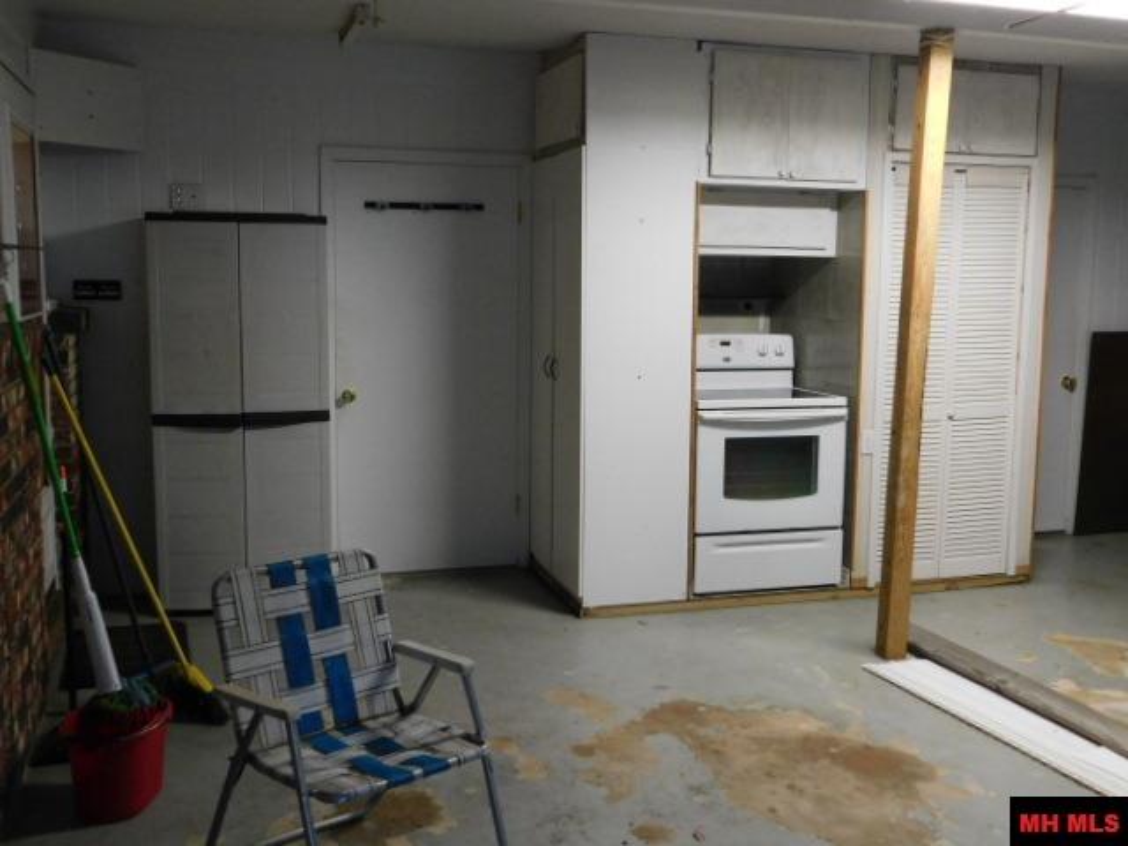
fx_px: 1173
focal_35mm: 36
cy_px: 423
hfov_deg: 51.4
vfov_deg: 39.7
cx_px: 564
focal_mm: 6.3
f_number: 3.5
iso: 400
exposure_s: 1/25
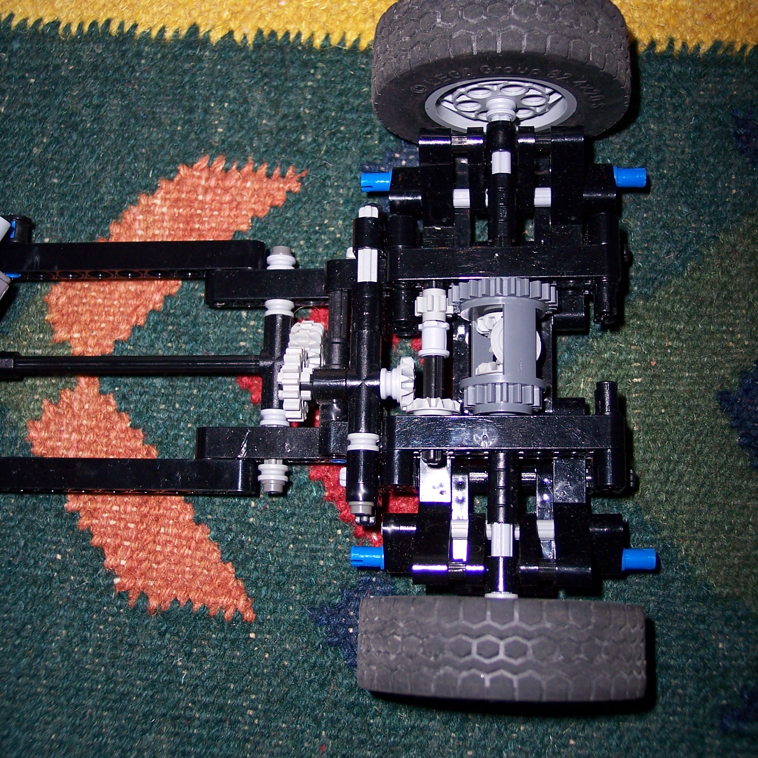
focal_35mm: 47
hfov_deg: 36.1
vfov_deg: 36.1
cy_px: 362
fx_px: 1164
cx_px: 387
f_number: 2.8
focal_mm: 8
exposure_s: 1/60
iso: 100
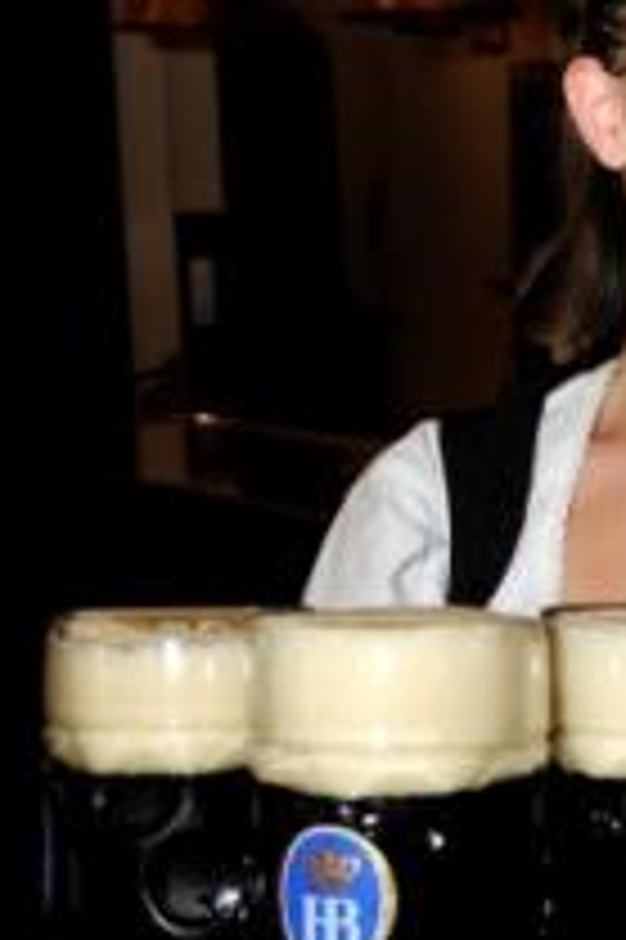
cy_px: 576
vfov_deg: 26.3
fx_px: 2012
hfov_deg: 17.4
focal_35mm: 77
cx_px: 590
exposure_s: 1/60
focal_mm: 24
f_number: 6.3
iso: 500
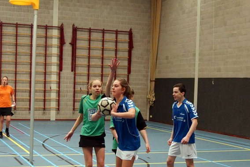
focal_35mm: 54
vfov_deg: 25.0
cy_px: 101
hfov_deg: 35.4
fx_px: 375
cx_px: 43
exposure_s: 1/200
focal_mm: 20
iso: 1600
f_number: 2.8
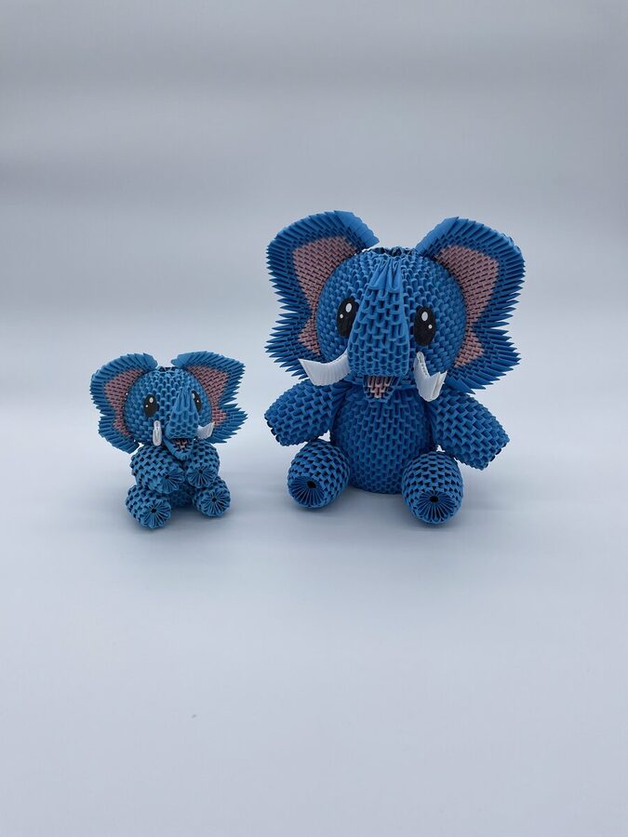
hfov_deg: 53.1
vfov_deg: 67.3
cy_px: 418
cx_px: 314
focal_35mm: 26
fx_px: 629
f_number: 1.6
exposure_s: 1/1642
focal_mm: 4.2
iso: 32
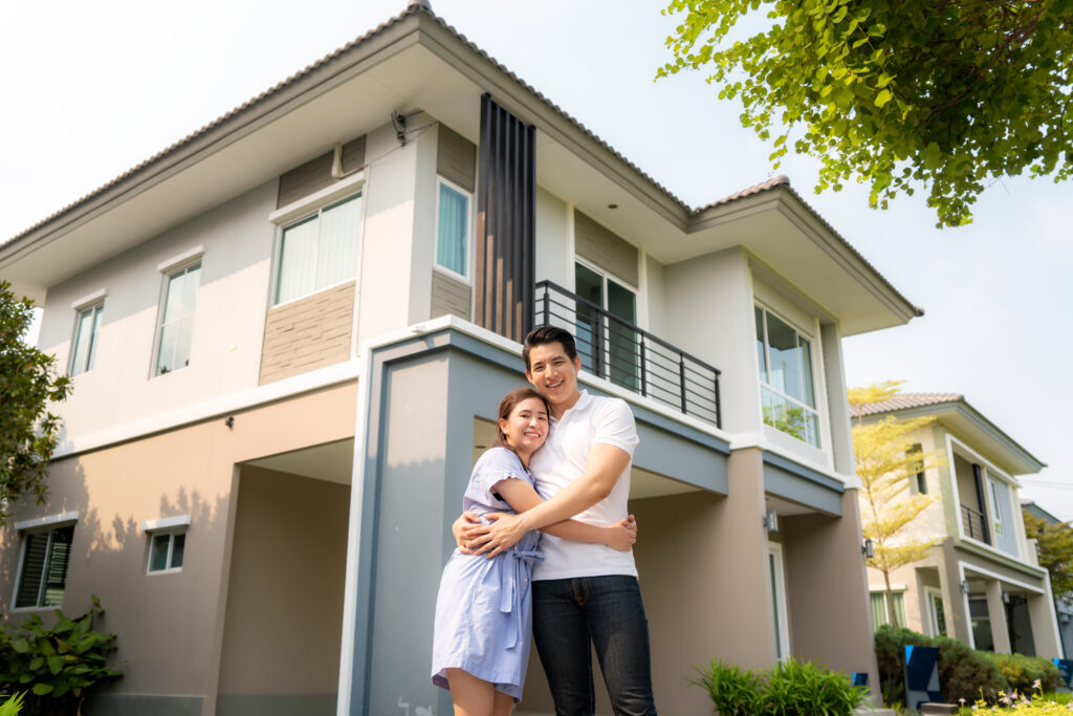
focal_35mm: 31
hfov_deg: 60.3
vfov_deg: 42.3
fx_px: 924
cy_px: 358
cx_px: 536
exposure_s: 1/250
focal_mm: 31
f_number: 4
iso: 100
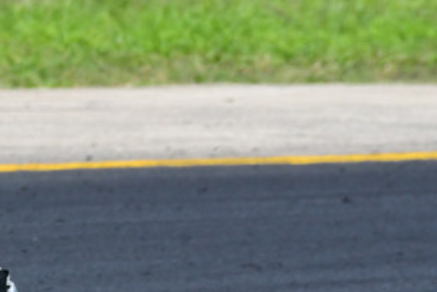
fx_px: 25055
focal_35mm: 2063
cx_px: -153
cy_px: 263
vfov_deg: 0.7
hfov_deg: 1.0
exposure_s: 1/640
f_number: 11
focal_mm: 460
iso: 500
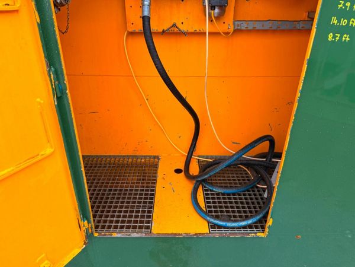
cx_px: 178
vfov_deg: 56.8
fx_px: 246
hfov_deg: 71.6
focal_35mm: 24
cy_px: 134
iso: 100
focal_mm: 6.76
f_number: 1.78
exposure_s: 1/121
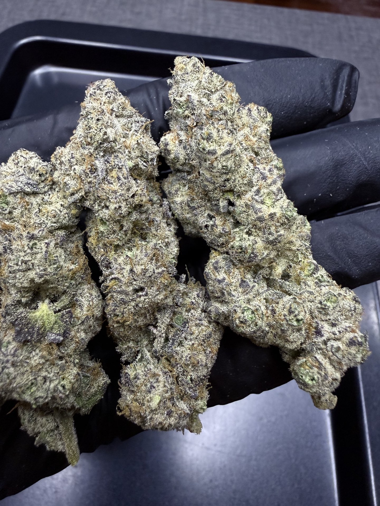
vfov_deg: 71.6
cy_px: 253
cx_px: 190
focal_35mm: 24
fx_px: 351
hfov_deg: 56.8
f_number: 2.2
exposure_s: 1/50
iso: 200
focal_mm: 2.22
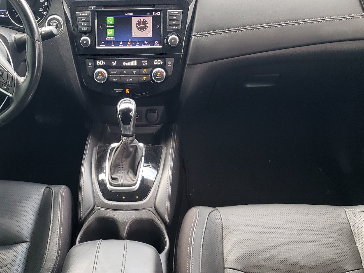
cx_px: 131
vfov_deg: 30.8
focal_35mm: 47
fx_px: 494
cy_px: 161
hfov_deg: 40.1
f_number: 1.5
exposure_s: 1/60.2
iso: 86
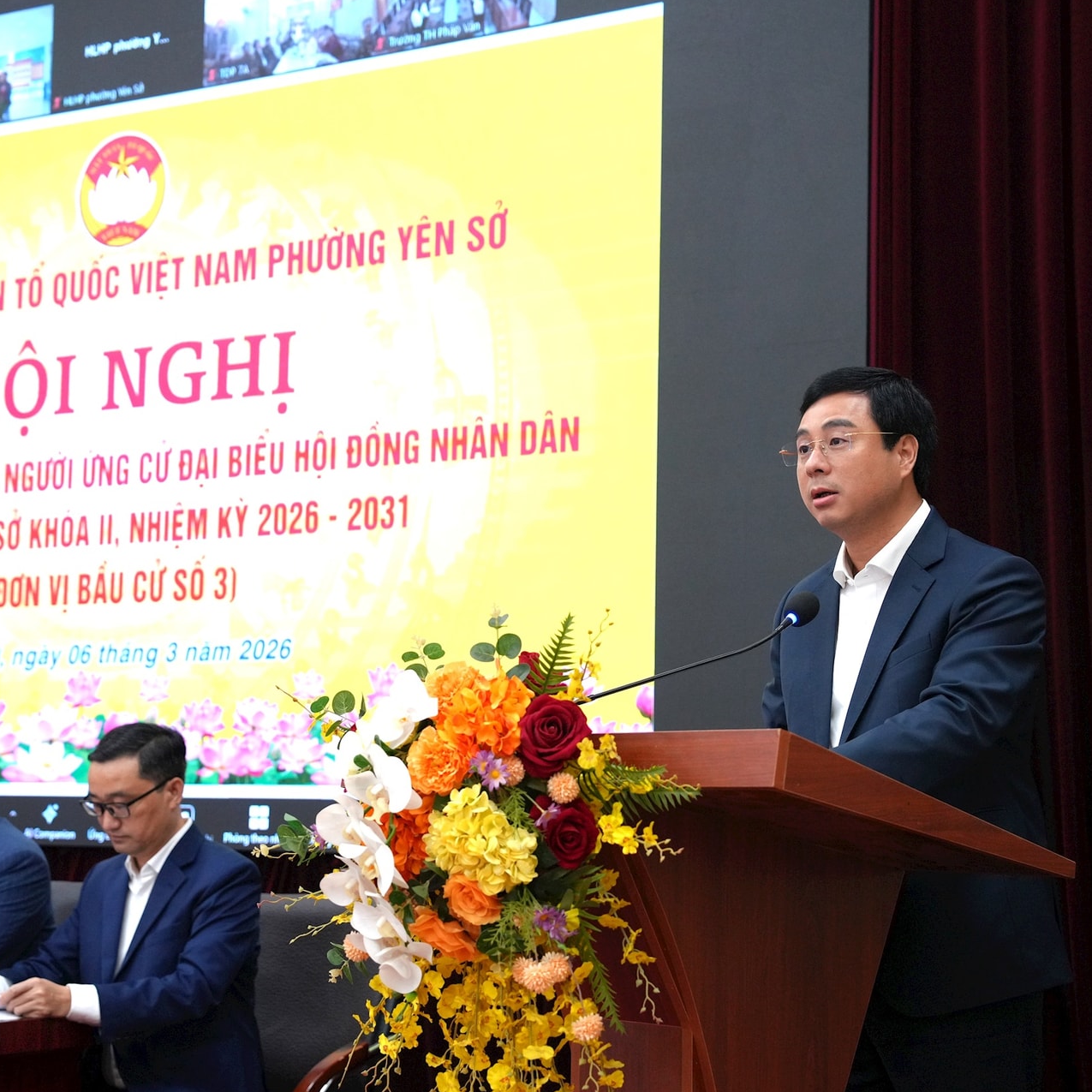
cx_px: 513
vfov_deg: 26.9
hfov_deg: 26.9
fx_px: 2284
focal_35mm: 64
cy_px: 545
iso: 2000
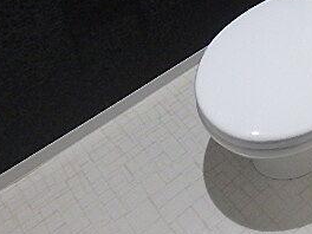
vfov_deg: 26.2
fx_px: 460
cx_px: 269
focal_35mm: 51
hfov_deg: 35.7
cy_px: -27
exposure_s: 1/30
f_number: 3.5
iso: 800
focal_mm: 3.7
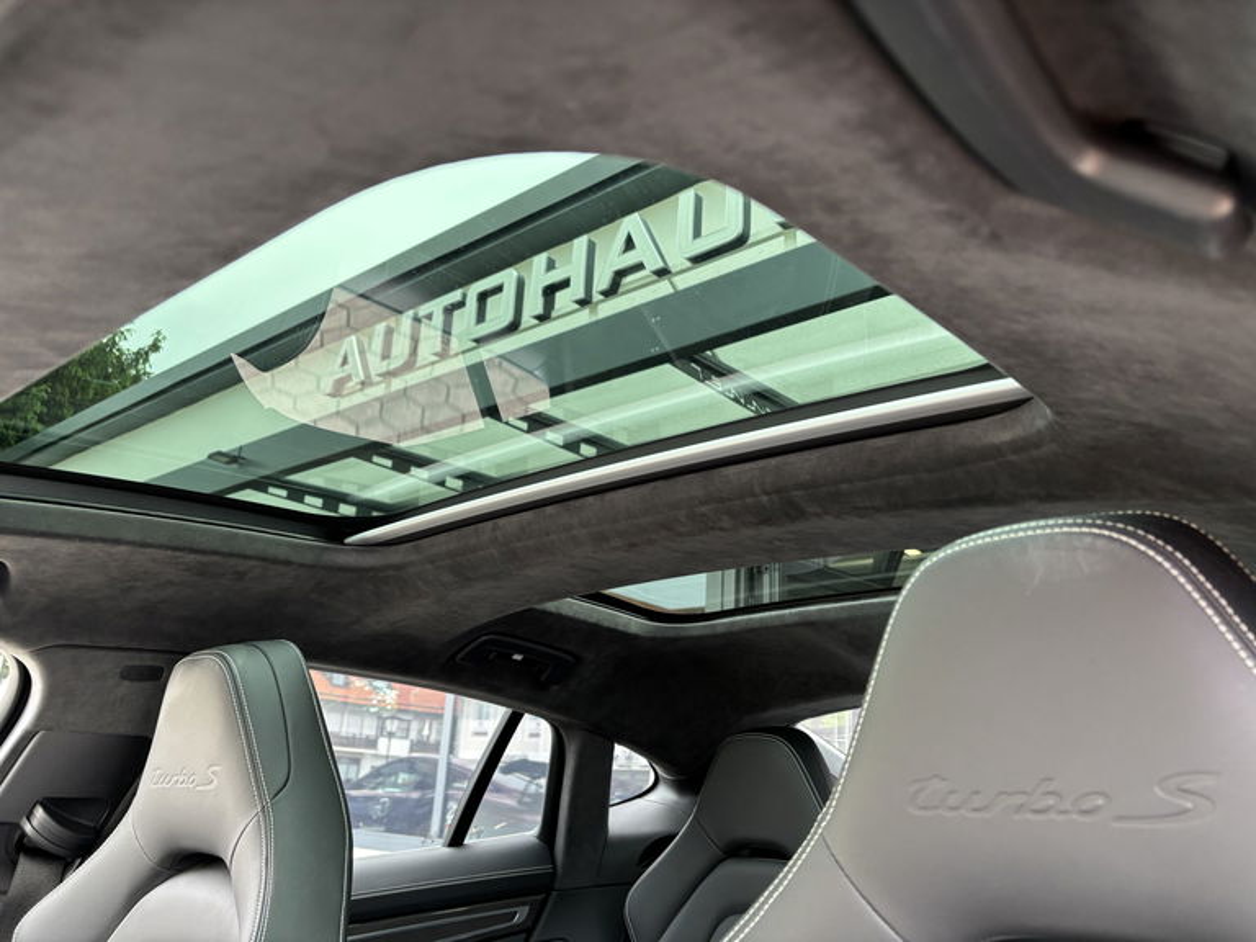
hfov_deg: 67.3
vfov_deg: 53.1
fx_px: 943
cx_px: 628
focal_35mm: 26
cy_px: 471
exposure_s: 1/99
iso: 125
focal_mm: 5.96
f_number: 1.6
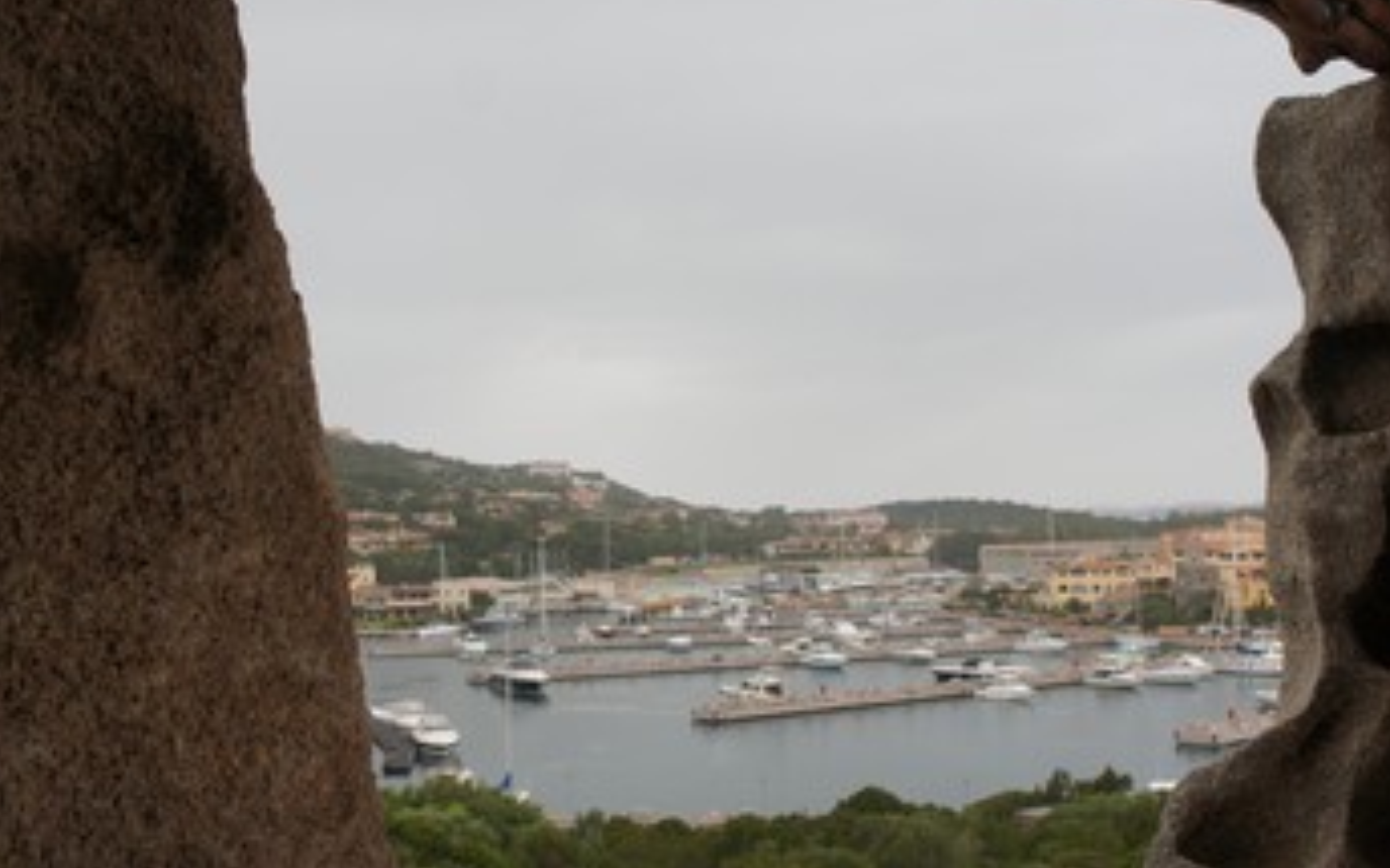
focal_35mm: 45
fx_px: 1705
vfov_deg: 28.6
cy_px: 396
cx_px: 731
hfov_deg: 44.3
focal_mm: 22
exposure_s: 1/100
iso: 200
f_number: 5.6
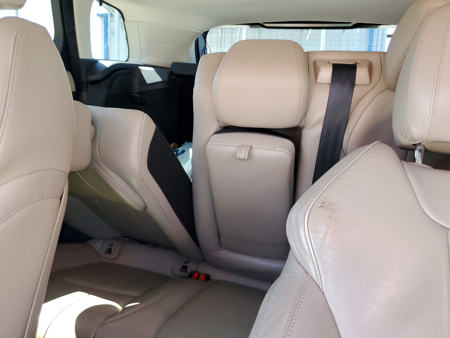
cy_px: 169
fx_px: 338
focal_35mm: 26
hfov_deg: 67.3
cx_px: 225
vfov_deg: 53.1
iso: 63
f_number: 1.5
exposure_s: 1/60.2
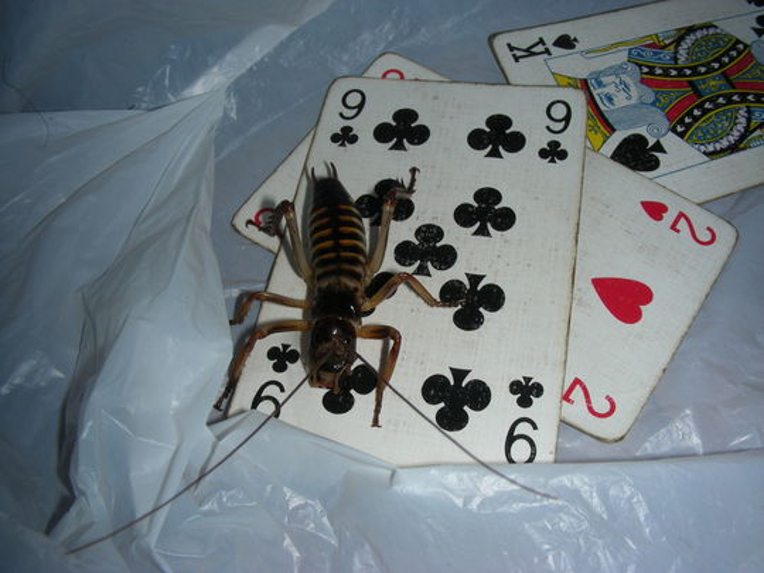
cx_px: 382
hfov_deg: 49.0
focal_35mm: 38
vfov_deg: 37.7
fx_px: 839
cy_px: 286
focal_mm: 6.3
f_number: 13.6
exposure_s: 1/60
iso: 50
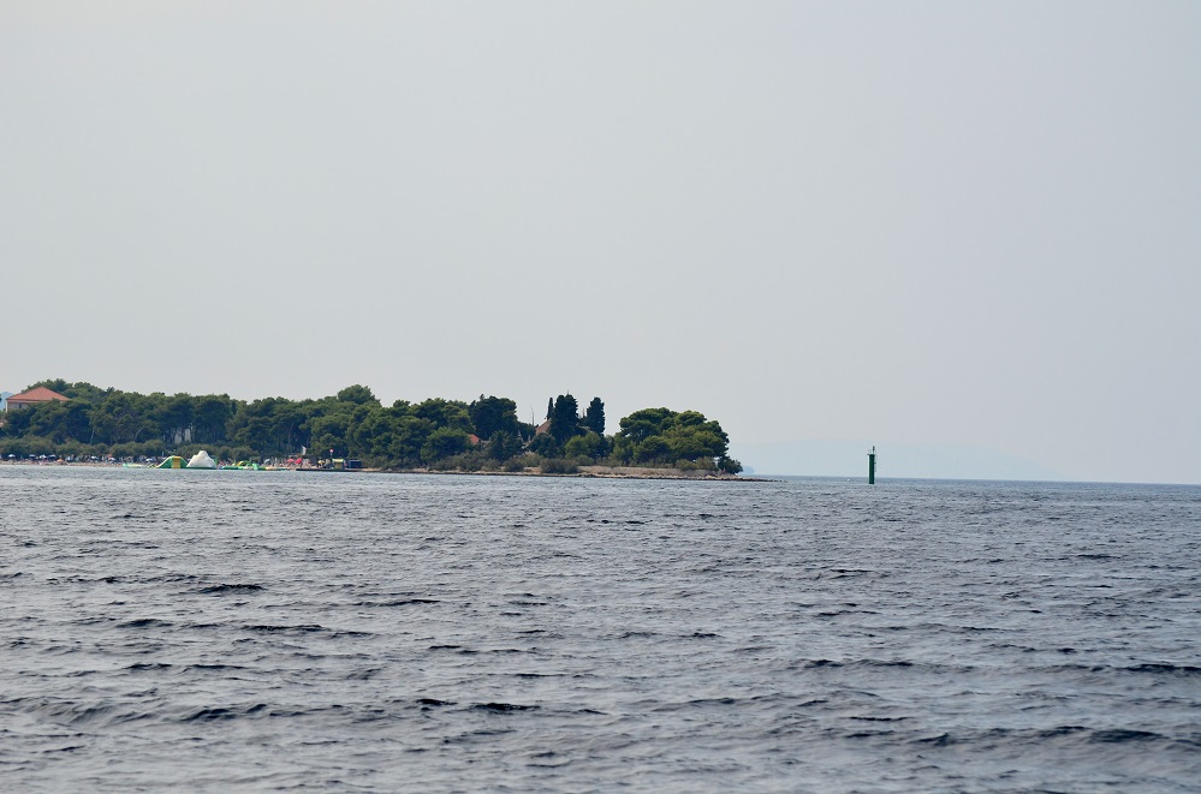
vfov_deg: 8.3
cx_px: 600
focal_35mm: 165
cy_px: 397
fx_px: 5491
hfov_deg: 12.5
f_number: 5.6
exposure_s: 1/3200
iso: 400
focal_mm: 110
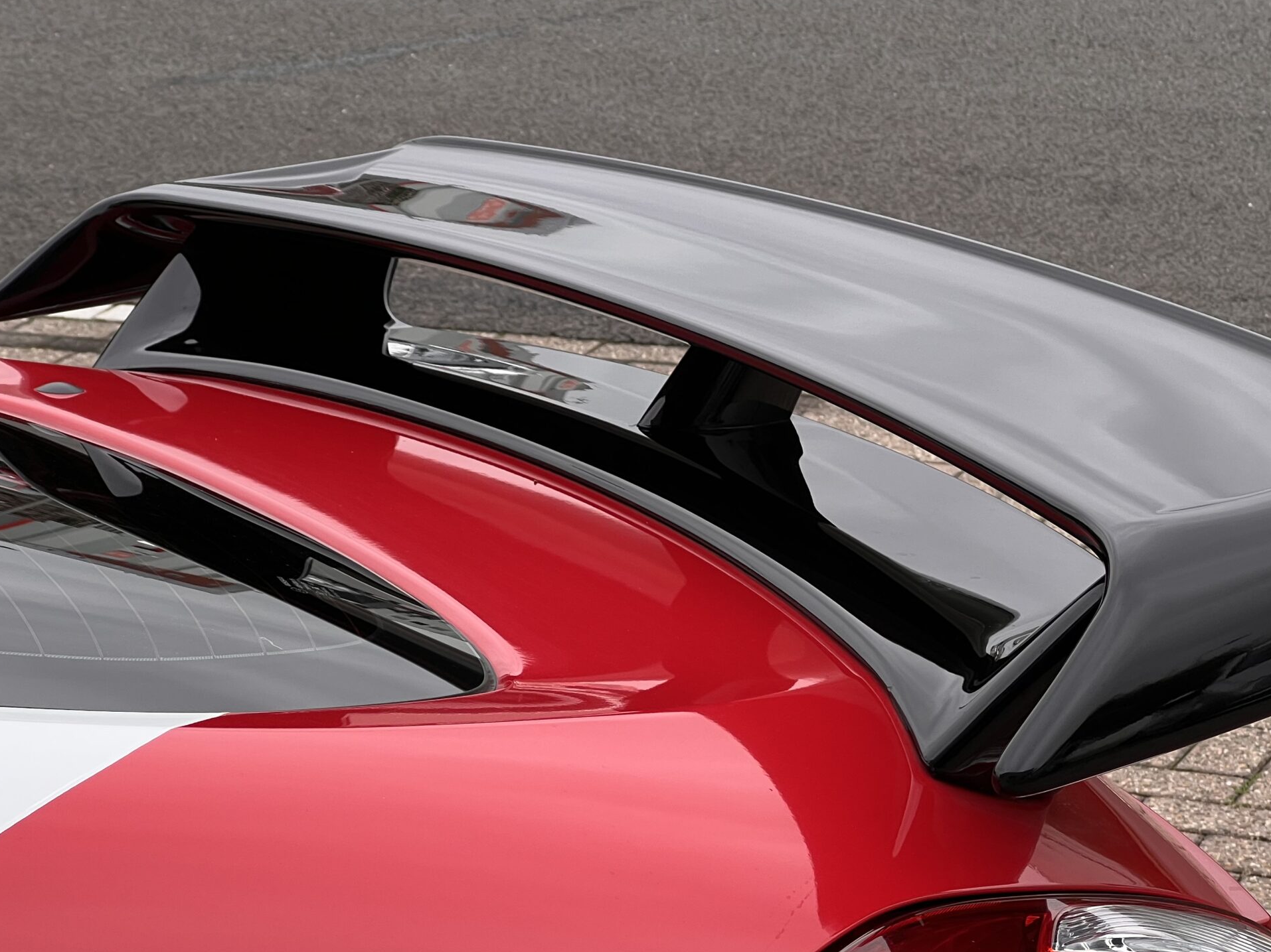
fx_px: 3781
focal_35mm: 103
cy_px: 523
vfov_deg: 14.4
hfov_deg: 19.1
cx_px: 768
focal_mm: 9
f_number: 2.8
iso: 32
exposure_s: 1/156
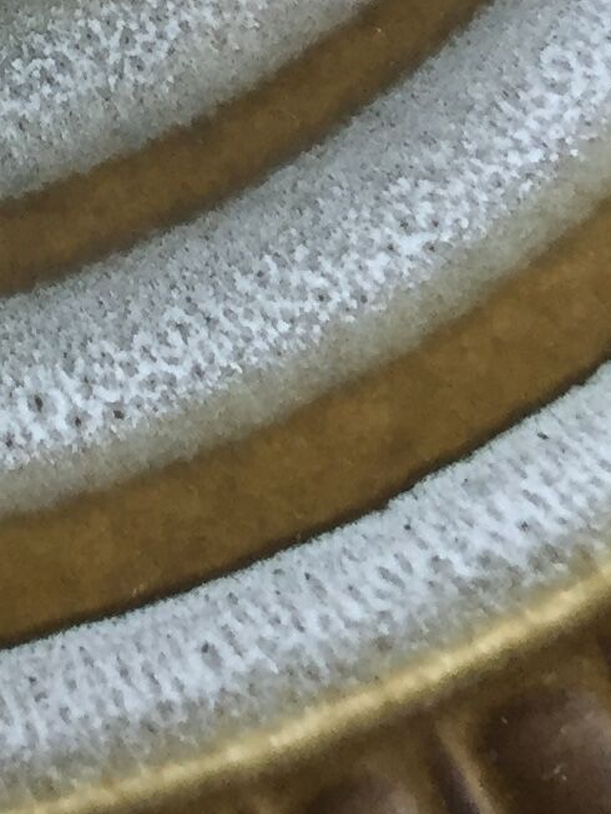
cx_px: -389
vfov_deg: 12.8
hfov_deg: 9.8
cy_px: -439
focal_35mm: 145
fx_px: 3411
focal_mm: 4.15
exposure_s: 1/33
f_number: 2.2
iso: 125
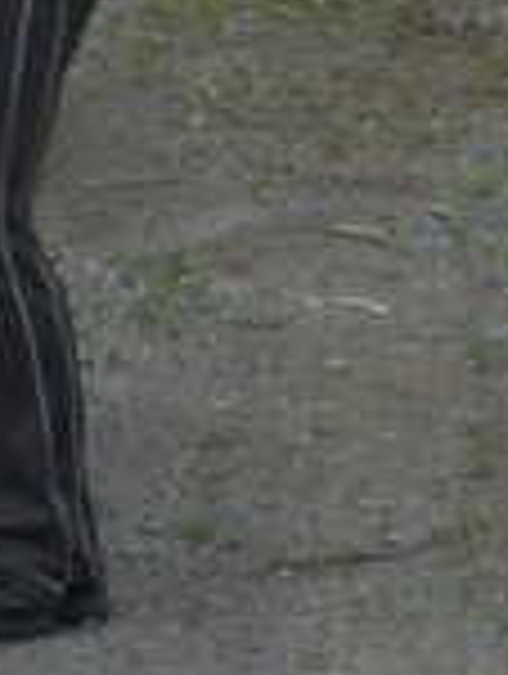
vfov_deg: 4.4
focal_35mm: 448
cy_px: -328
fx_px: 8741
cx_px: -36
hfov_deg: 3.3
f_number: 5
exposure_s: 1/125
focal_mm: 22.5
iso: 100
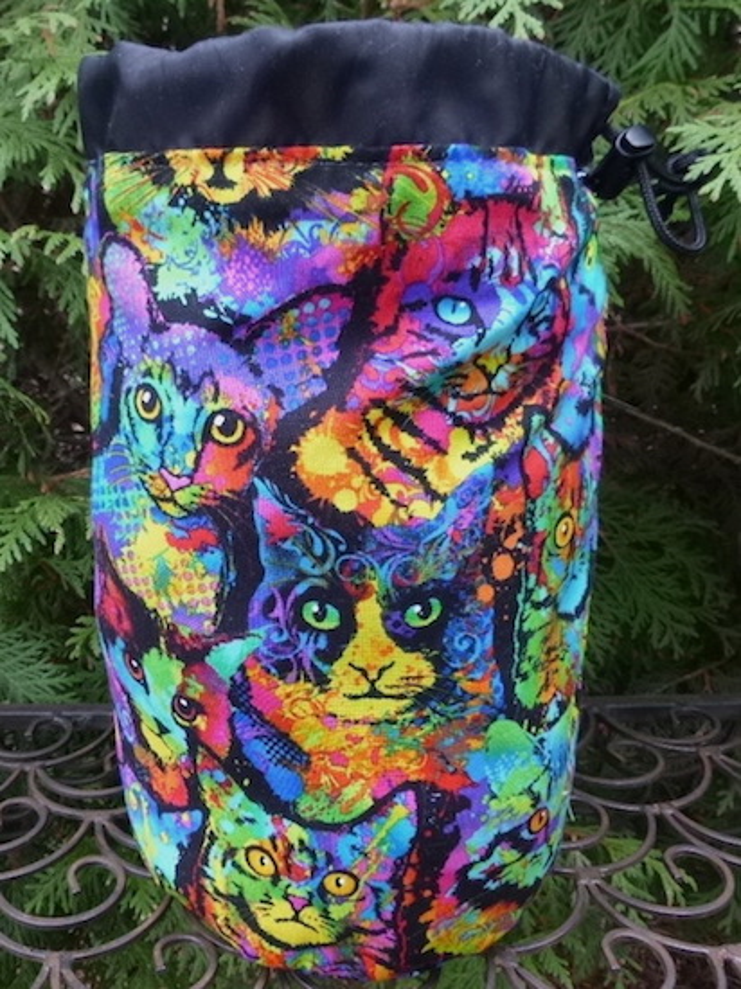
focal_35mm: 25
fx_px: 714
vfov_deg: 69.4
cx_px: 370
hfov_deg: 54.8
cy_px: 494
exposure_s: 1/60
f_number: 3.9
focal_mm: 4.5
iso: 250
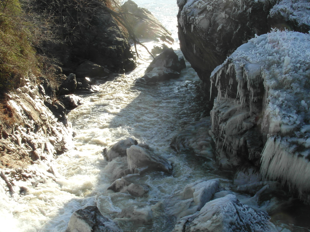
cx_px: 142
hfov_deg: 33.2
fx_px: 519
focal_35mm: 58
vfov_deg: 25.2
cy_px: 109
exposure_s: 1/60
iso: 80
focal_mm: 6.8
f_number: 7.3
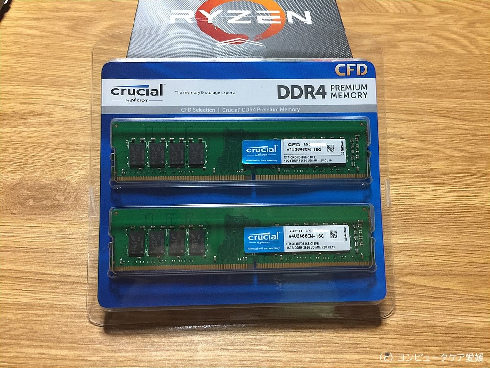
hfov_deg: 61.7
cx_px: 245
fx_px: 411
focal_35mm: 29
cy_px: 184
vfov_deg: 48.2
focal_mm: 4.15
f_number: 2.2
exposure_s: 1/15
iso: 125
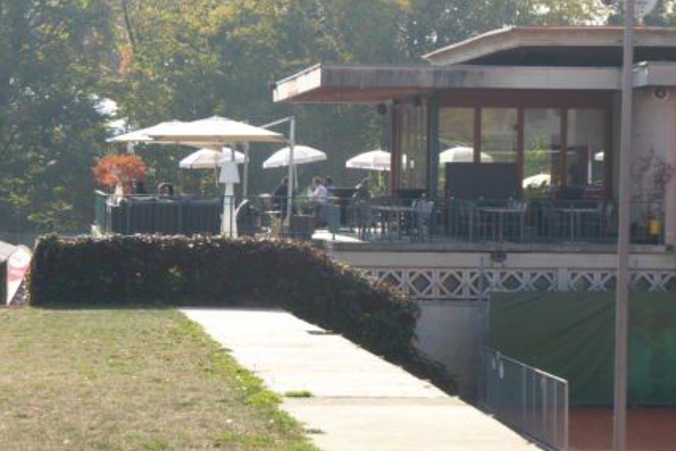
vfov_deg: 10.0
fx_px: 2572
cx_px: 352
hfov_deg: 15.0
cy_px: 222
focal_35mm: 137
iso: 80
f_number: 5.1
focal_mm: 19
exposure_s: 1/160
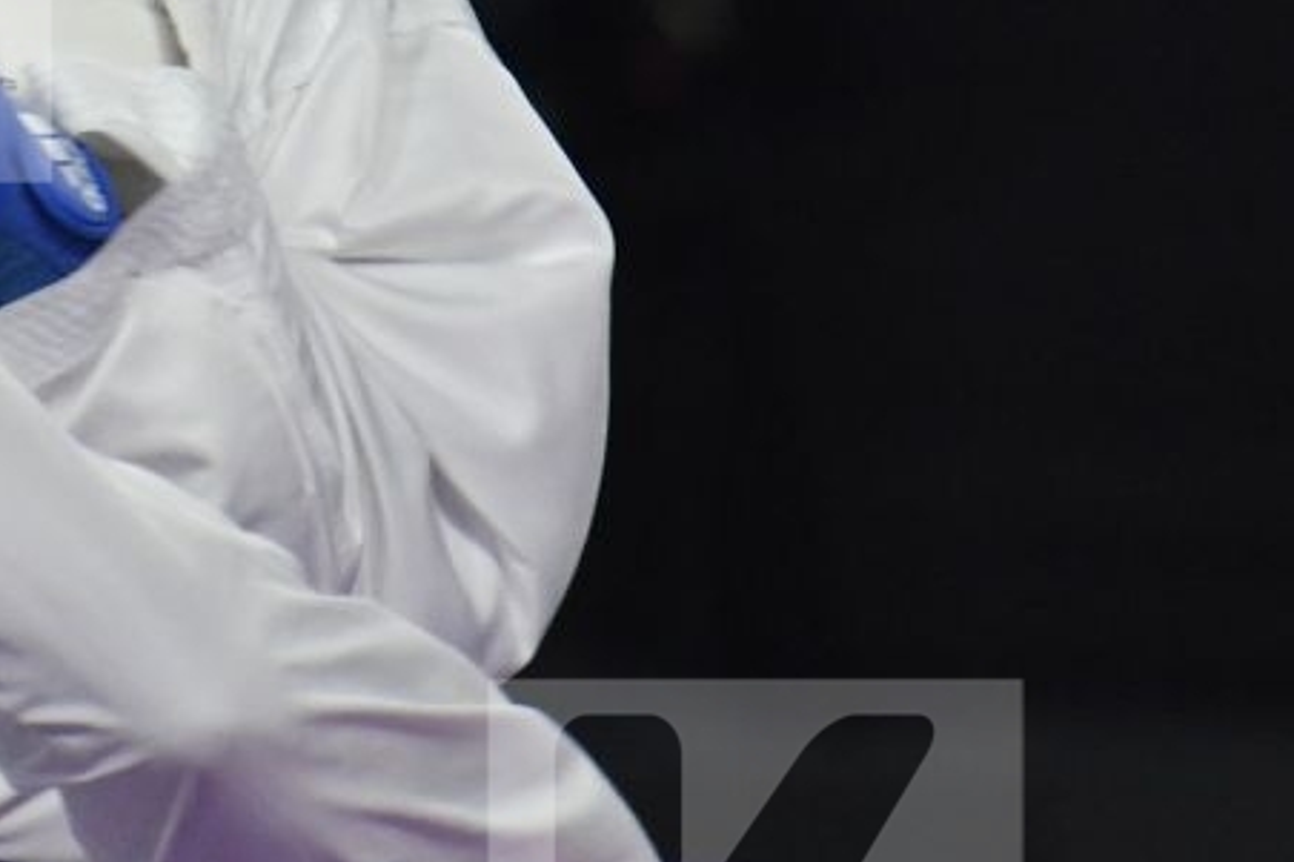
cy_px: -77
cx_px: -1185
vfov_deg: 0.8
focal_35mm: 1671
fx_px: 60038
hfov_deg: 1.2
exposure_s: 1/800
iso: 1250
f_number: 4
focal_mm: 280
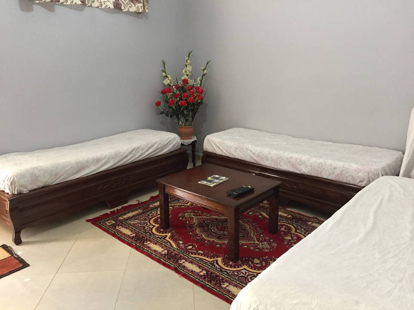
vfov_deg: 48.2
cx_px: 207
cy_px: 155
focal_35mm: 29
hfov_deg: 61.7
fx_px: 347
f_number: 2.2
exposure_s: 1/33
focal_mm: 4.15
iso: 200
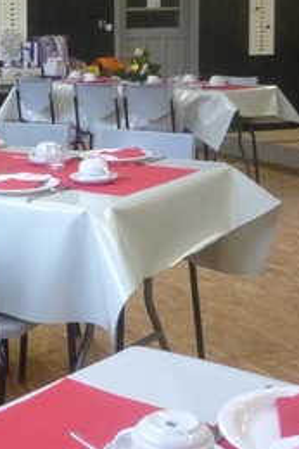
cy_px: 147
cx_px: 0
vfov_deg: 27.9
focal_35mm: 72
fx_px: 898
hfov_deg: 18.4
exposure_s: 1/20
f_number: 3.3
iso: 400
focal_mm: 5.2
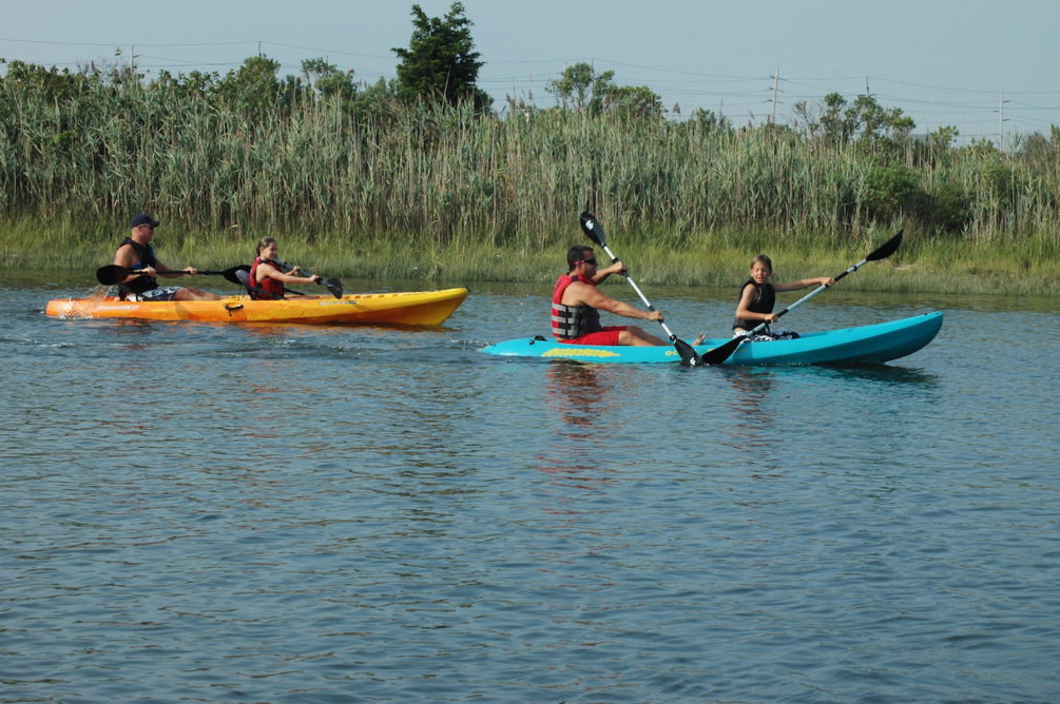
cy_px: 347
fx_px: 3147
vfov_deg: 12.8
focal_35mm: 107
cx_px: 529
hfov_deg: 19.1
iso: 320
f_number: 10
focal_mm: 70
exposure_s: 1/400
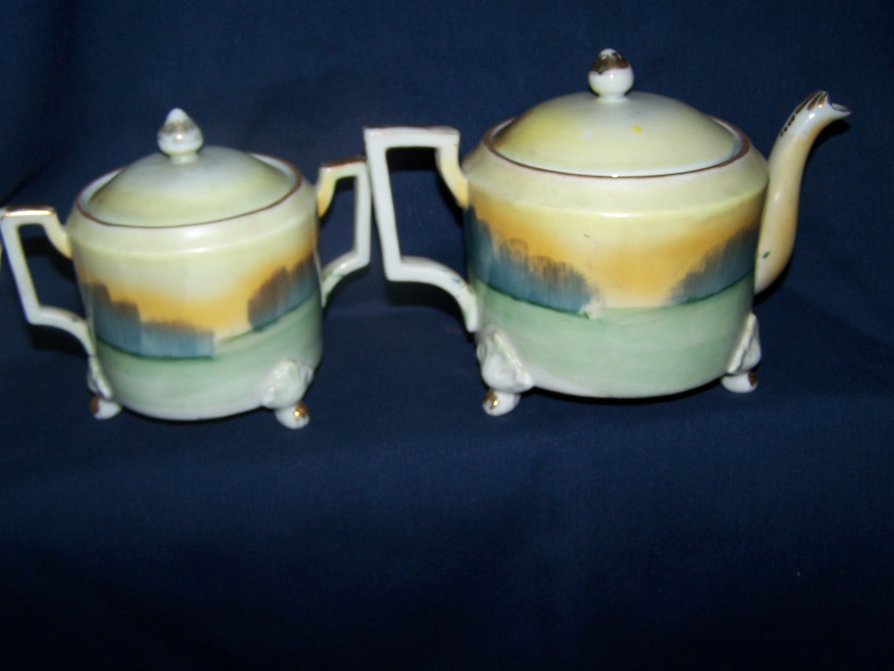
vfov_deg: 37.7
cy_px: 336
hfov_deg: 49.0
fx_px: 981
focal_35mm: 38
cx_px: 447
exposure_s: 1/60
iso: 80
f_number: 2.8
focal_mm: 6.3
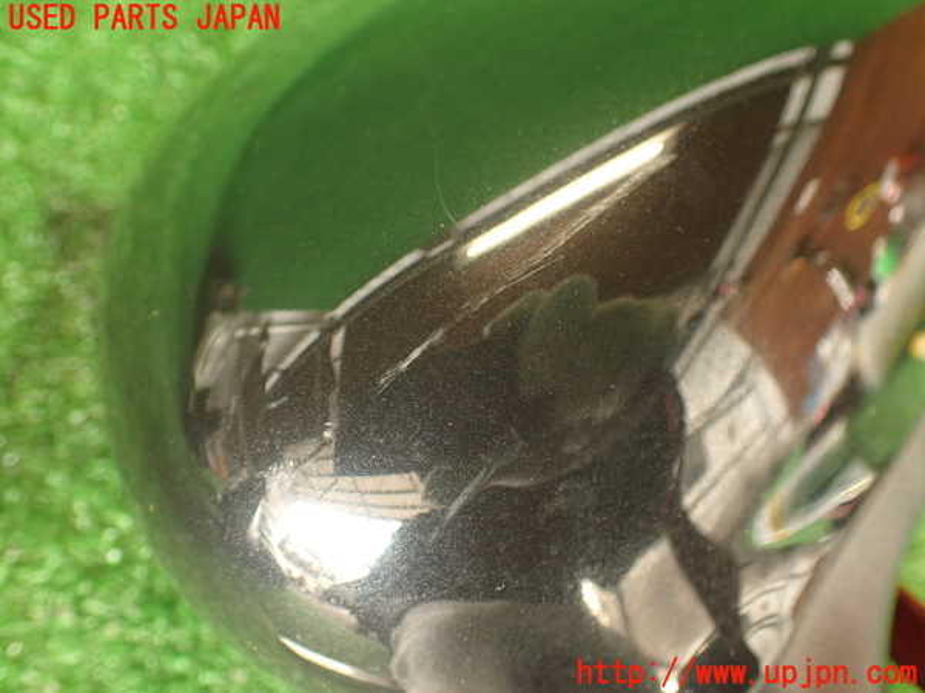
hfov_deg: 56.8
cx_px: 462
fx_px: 855
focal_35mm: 32
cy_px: 346
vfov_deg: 44.2
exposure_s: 1/30
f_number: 2.4
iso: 320
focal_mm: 5.79
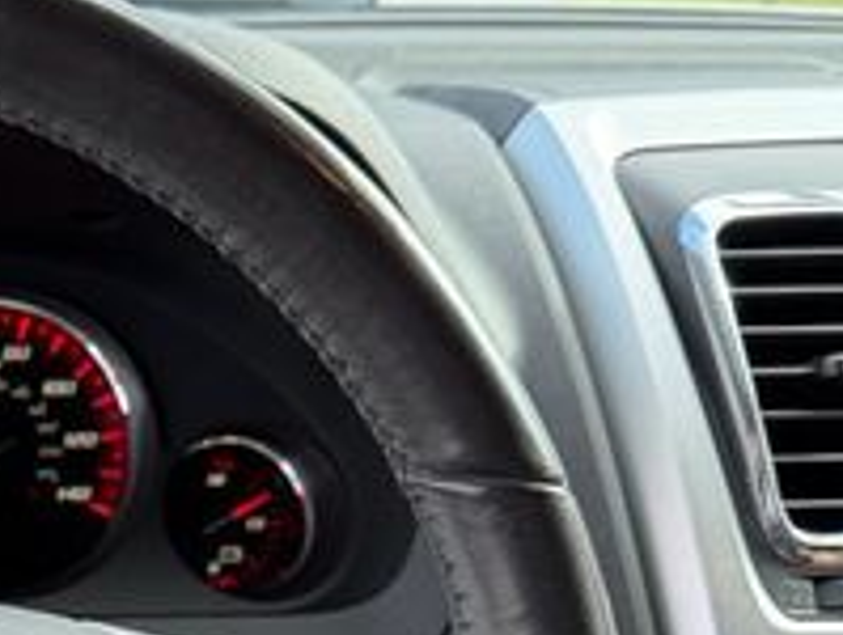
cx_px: -169
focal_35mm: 77
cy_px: 792
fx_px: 1879
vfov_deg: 18.1
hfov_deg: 23.2
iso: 80
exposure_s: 1/180
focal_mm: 6.76
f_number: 1.78
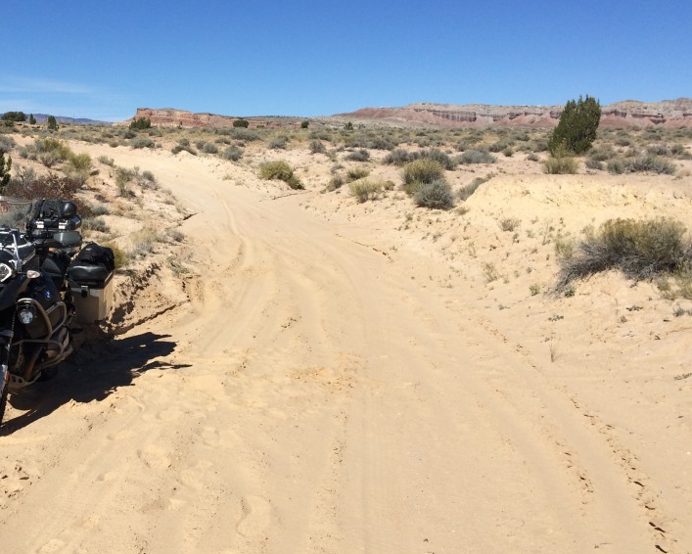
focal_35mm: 41
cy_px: 285
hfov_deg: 43.8
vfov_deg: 36.5
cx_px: 205
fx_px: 840
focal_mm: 4.15
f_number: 2.2
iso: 32
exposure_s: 1/4115
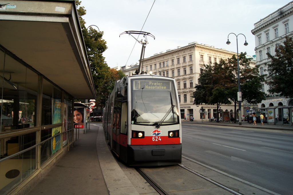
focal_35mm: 27
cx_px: 146
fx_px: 220
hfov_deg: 67.4
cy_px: 98
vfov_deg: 47.9
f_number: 8
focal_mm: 18
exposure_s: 1/60
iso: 250
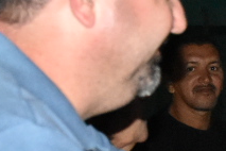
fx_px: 1431
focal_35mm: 228
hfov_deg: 9.0
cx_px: 198
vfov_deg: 6.0
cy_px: 166
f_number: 3.5
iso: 3200
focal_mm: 20
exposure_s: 1/100
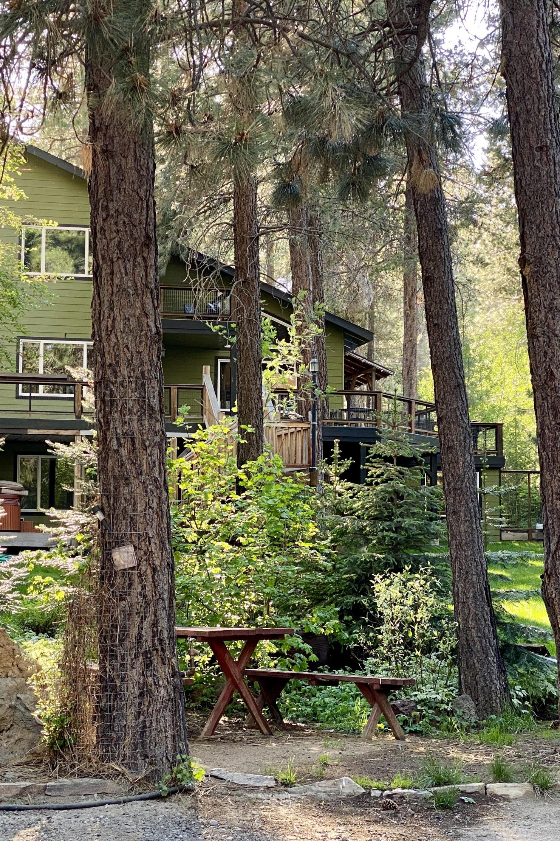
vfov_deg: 27.7
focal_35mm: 73
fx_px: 1703
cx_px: 141
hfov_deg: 18.6
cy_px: 421
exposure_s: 1/121
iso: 64
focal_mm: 6
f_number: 2
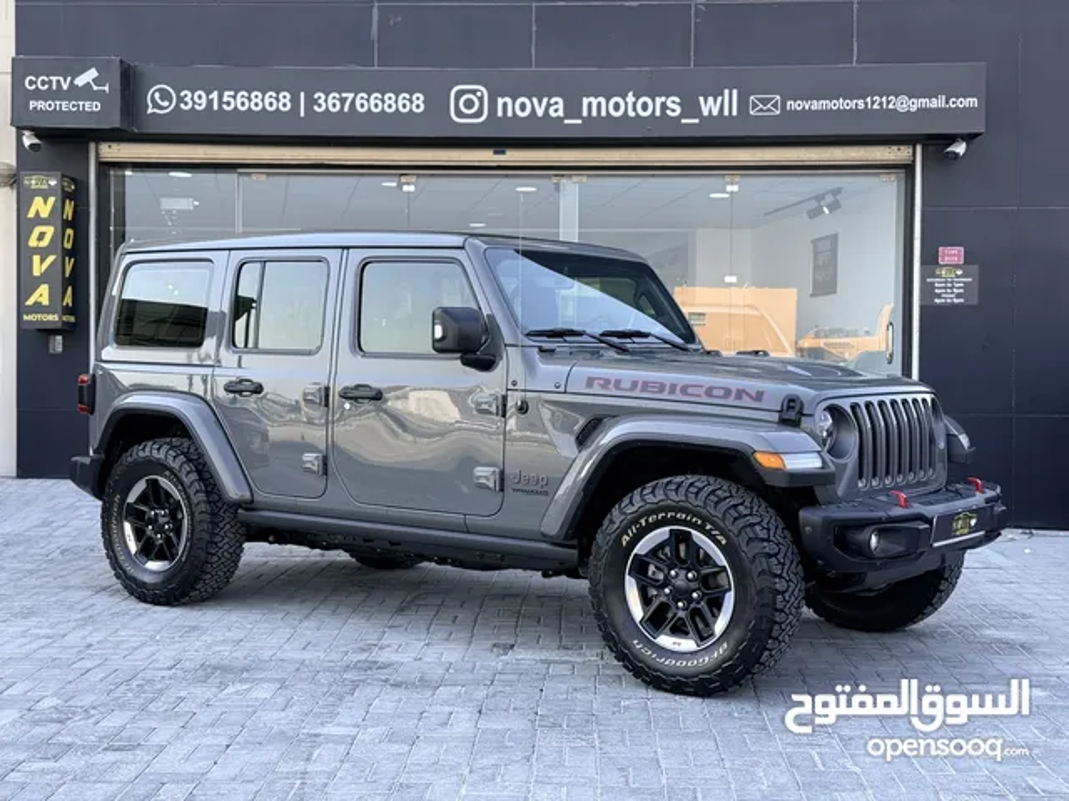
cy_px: 400
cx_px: 534
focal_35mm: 48
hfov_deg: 39.7
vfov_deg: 30.3
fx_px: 1482
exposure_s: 1/917
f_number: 1.78
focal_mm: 6.76
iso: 80
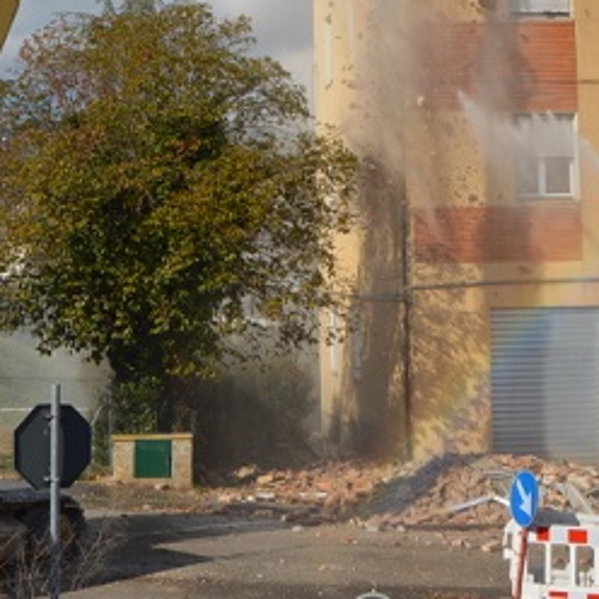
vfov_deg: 23.0
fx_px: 1449
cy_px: 115
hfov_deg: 23.2
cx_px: 188
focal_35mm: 74
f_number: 10
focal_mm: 18
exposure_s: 1/400
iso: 100
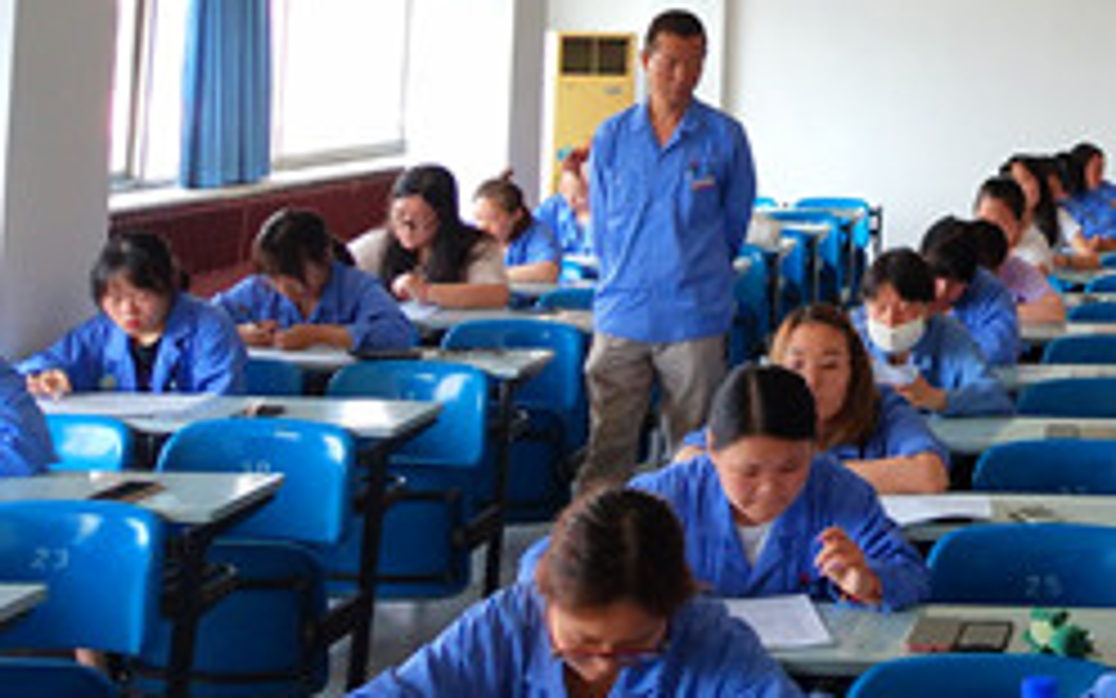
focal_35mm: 77
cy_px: -86
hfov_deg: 25.0
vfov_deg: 16.4
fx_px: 2342
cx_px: 1206
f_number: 1.8
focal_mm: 3.95
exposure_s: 1/100
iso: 148
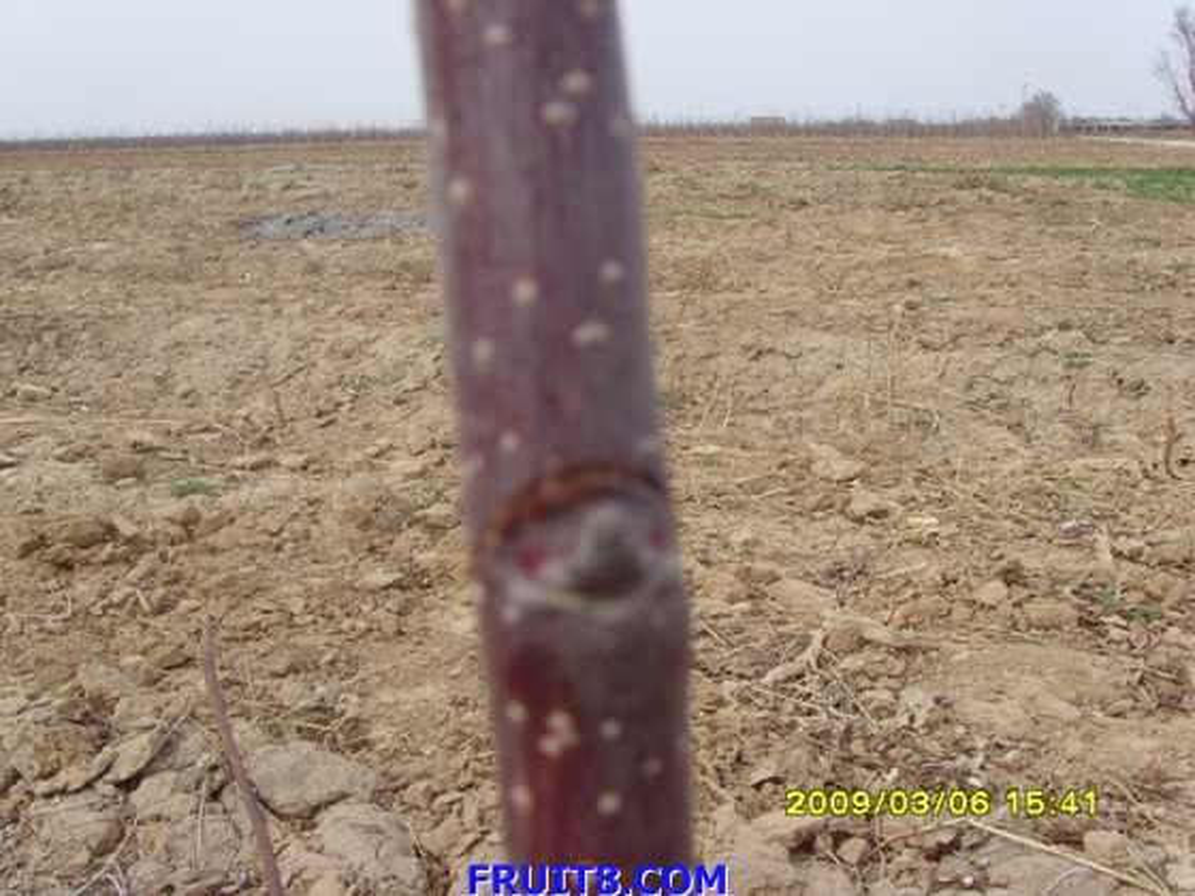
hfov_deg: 47.9
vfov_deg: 36.8
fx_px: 1346
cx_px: 598
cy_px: 448
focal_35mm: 39
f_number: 6.3
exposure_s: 1/180
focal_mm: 6.6
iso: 80
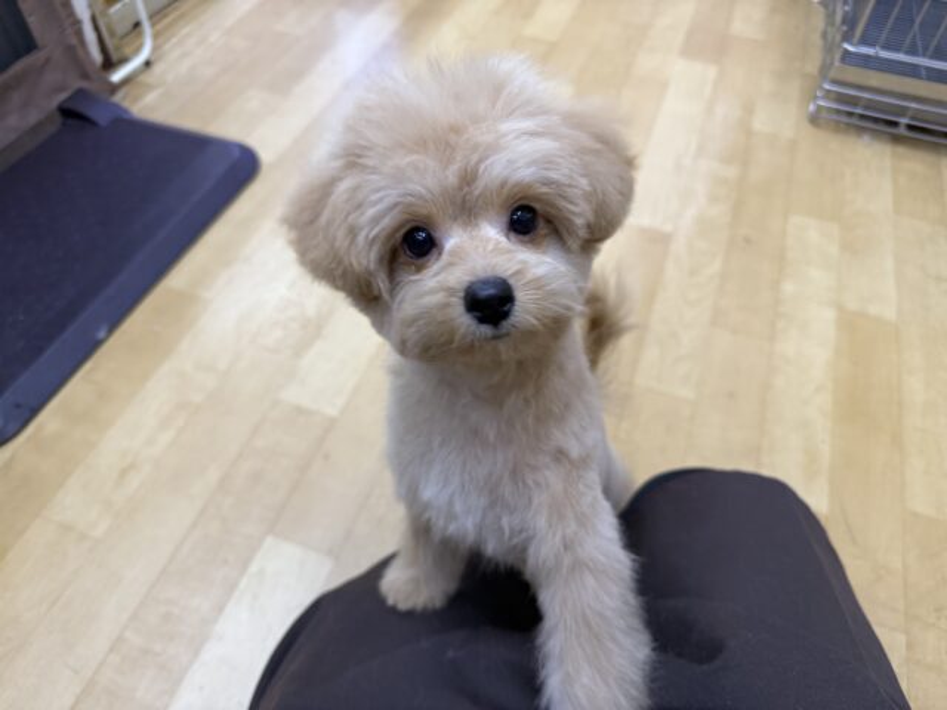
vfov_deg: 56.8
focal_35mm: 24
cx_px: 474
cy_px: 355
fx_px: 657
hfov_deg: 71.6
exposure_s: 1/50
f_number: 1.78
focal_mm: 6.76
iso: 250
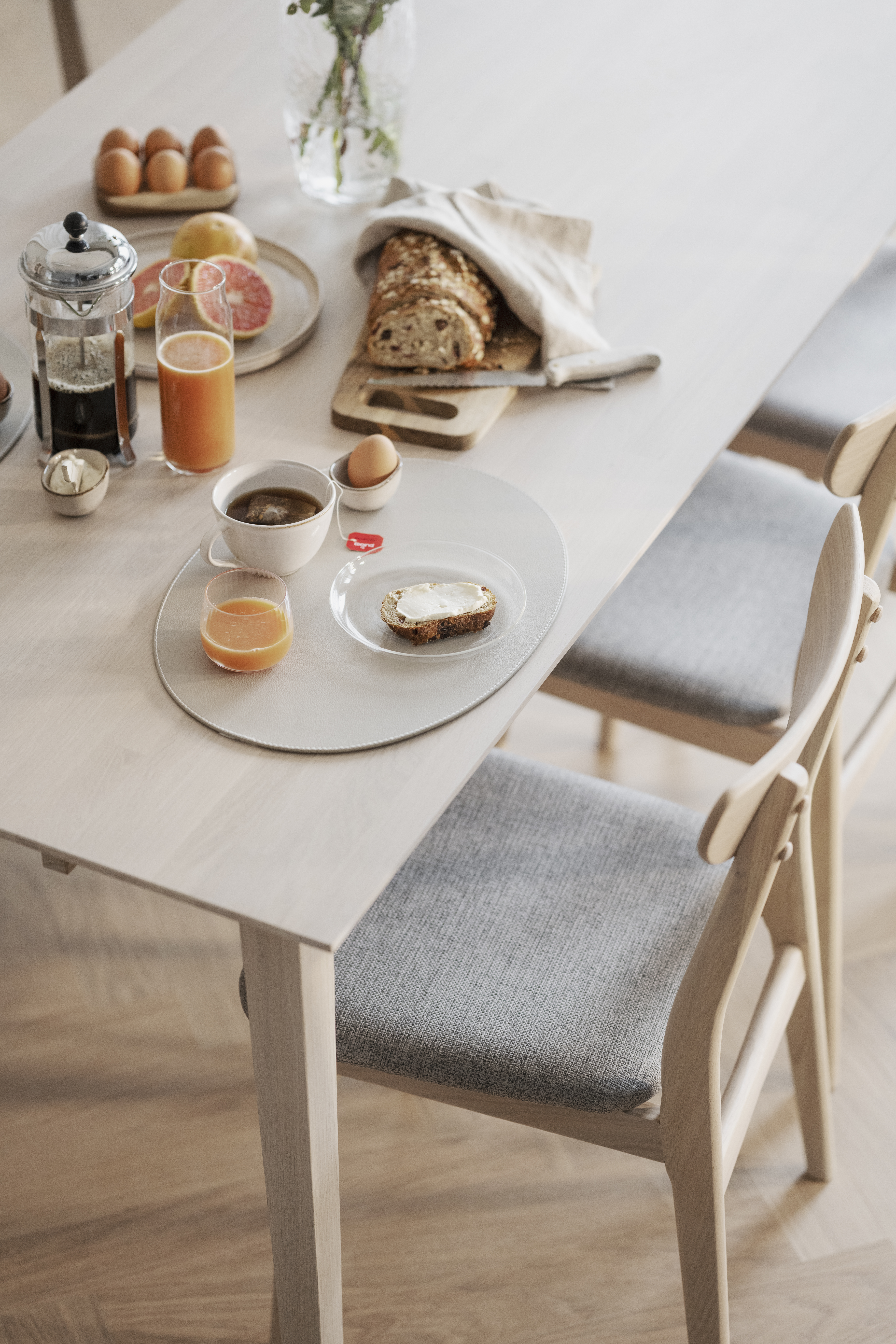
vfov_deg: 23.6
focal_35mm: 86
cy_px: 677
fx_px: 3210
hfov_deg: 15.9
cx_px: 452
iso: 500
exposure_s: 1/125
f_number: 1.8
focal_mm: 85
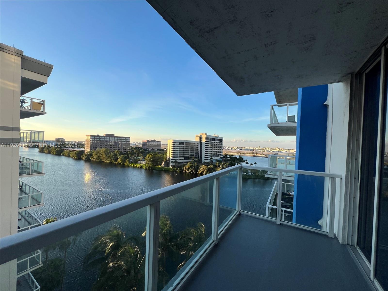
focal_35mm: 13
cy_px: 146
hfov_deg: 106.2
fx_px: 146
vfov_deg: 89.9
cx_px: 194
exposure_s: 1/779
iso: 32
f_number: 1.8
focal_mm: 1.57
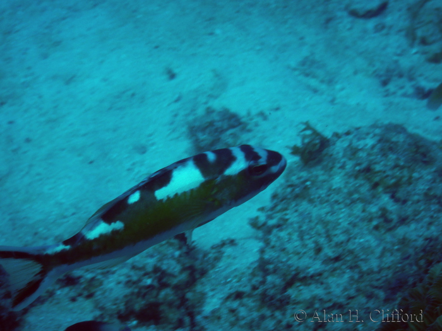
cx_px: 221
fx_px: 1532
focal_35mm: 120
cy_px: 166
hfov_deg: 16.4
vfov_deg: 12.3
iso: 125
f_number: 4.9
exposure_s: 1/640
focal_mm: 21.5
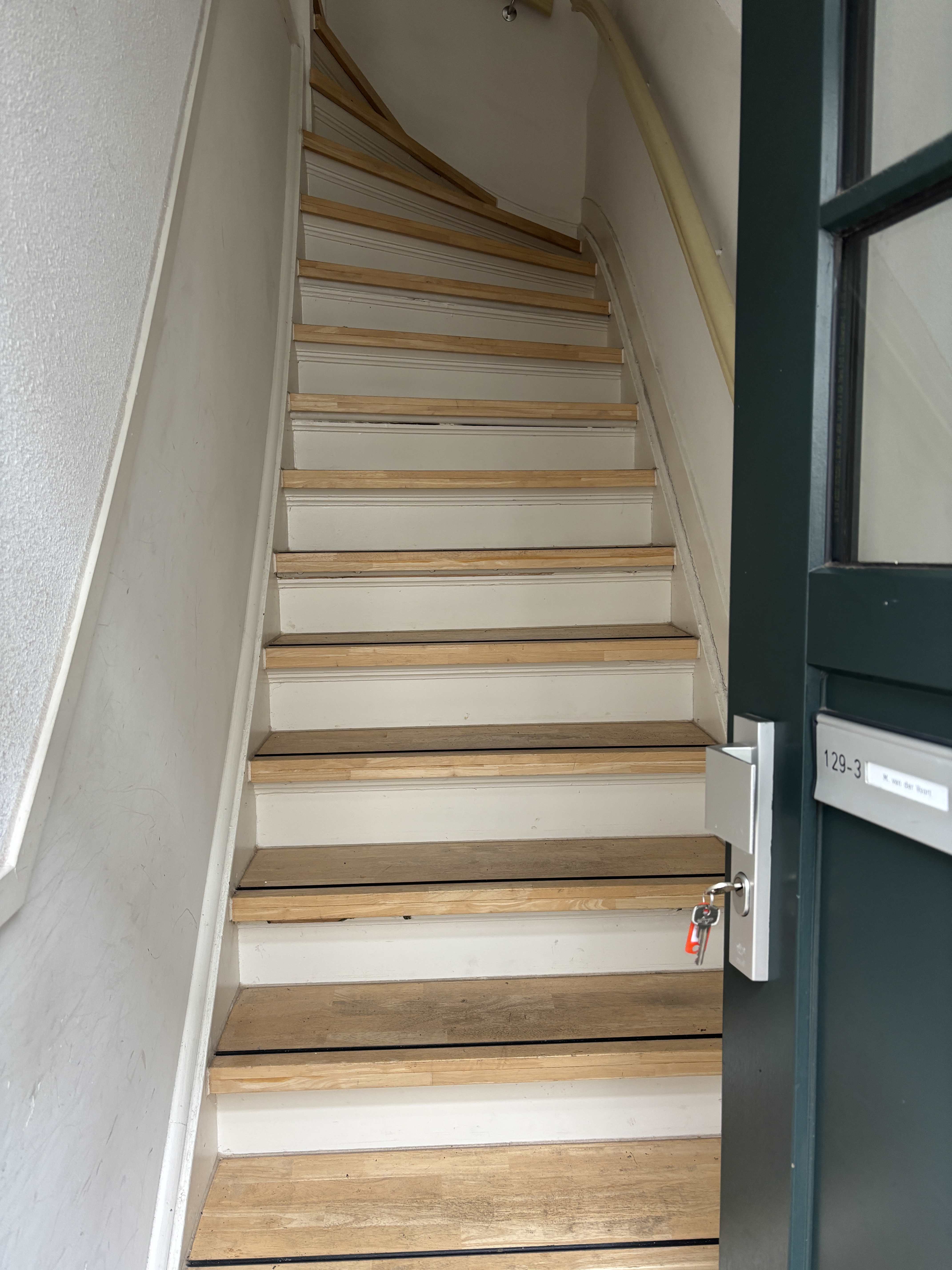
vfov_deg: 67.3
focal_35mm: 26
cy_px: 635
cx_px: 476
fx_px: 953
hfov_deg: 53.1
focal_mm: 5.96
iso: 125
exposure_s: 1/69
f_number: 1.6
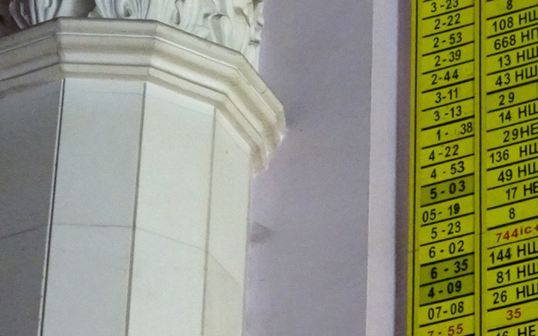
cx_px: 259
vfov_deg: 6.9
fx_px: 2771
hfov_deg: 11.1
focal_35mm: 189
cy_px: 165
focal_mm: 11.66
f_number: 4.5
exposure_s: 1/10
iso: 800
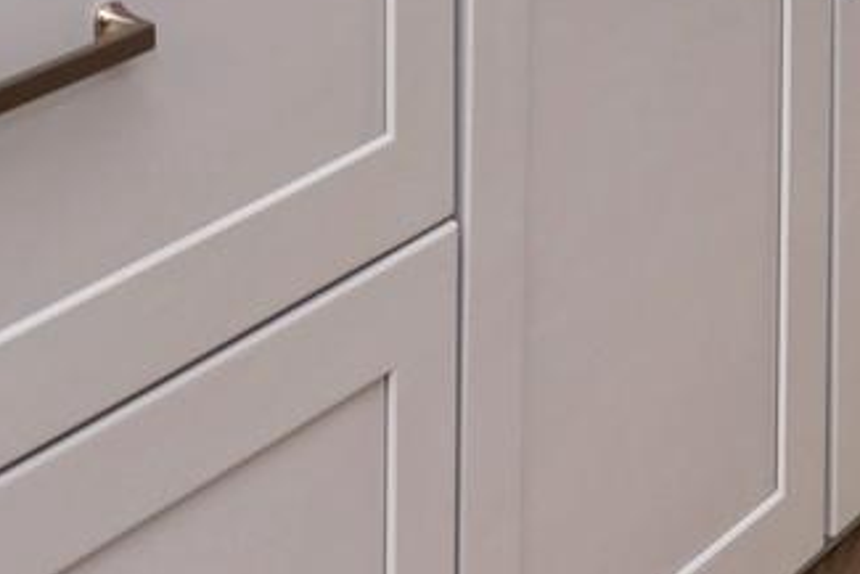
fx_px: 2557
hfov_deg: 18.2
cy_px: -985
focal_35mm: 107
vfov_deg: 10.3
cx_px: -153
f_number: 4.5
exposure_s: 1/80
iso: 100
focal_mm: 17
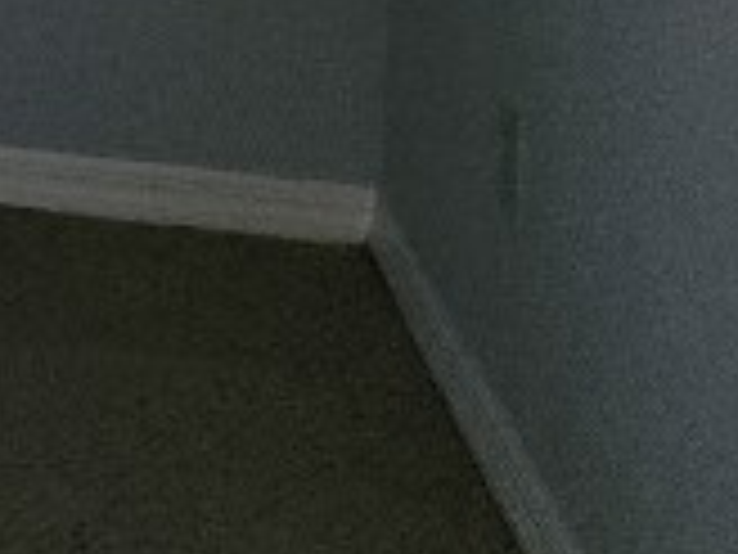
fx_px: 3070
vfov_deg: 9.1
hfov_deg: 9.9
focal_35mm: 144
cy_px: -847
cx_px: -1557
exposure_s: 1/24
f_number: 1.8
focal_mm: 5.54
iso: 100
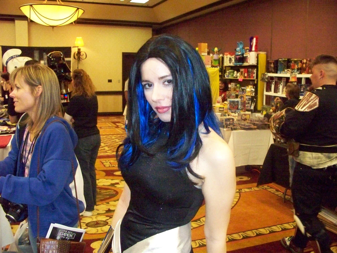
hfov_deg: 51.3
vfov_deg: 39.7
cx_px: 168
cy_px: 126
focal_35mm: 36
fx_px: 351
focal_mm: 7.54
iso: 1600
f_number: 2.8
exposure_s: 1/60
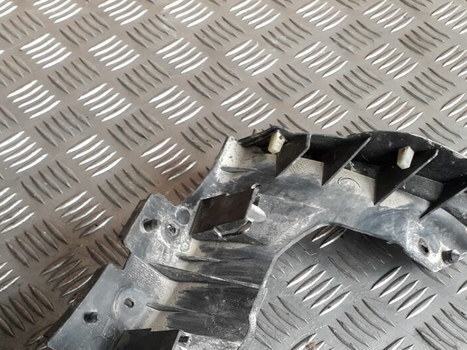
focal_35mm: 54
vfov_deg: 25.9
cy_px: 332
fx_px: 729
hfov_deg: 35.5
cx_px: 209
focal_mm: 3.6
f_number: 1.9
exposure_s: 1/100
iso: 64
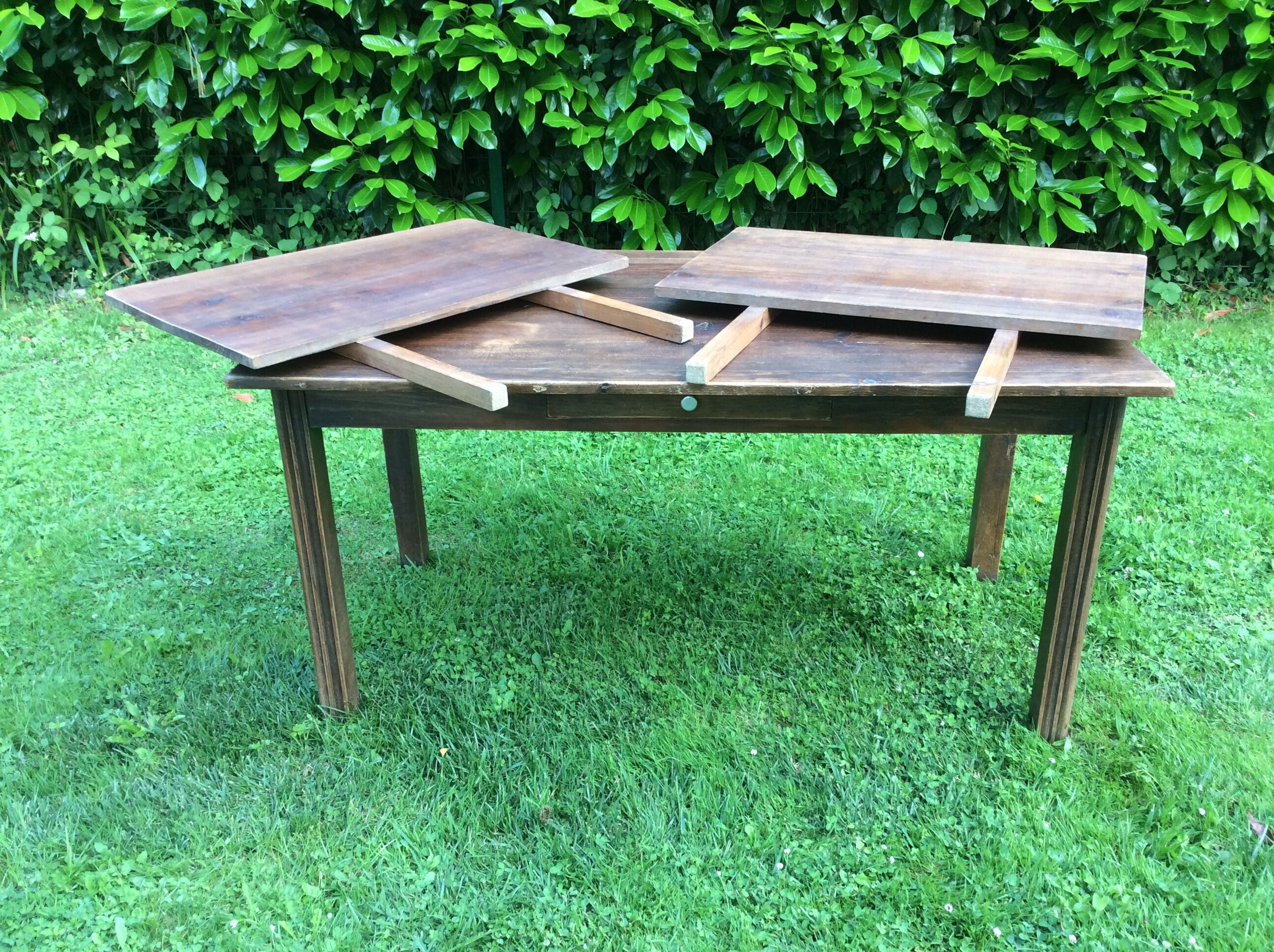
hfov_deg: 56.9
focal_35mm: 32
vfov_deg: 44.1
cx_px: 637
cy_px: 476
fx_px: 1176
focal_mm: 3.3
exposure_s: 1/50
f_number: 2.4
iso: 40
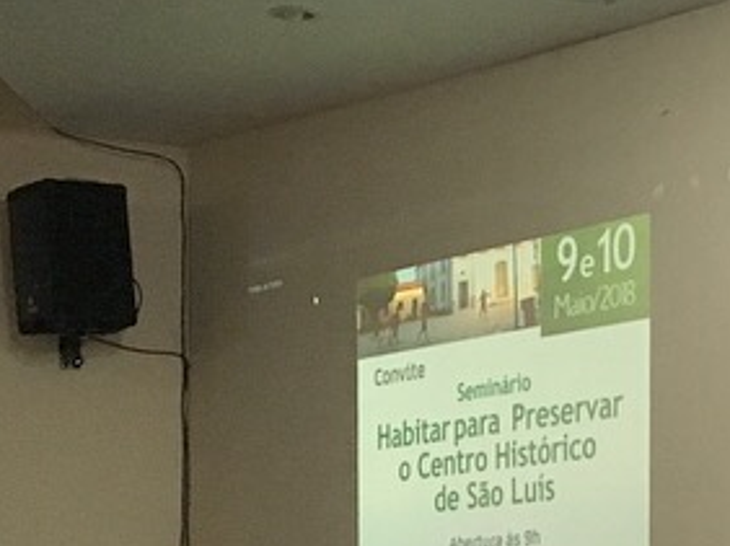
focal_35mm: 111
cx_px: 1227
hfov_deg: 15.7
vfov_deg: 13.2
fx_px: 2339
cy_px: 503
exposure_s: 1/30
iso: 160
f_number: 2.2
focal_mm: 4.15
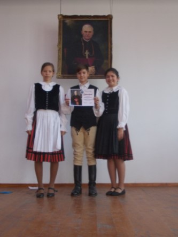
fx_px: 295
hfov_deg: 33.6
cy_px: 118
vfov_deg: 43.9
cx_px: 89
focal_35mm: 43
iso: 200
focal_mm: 6.1
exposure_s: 1/30
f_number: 3.3
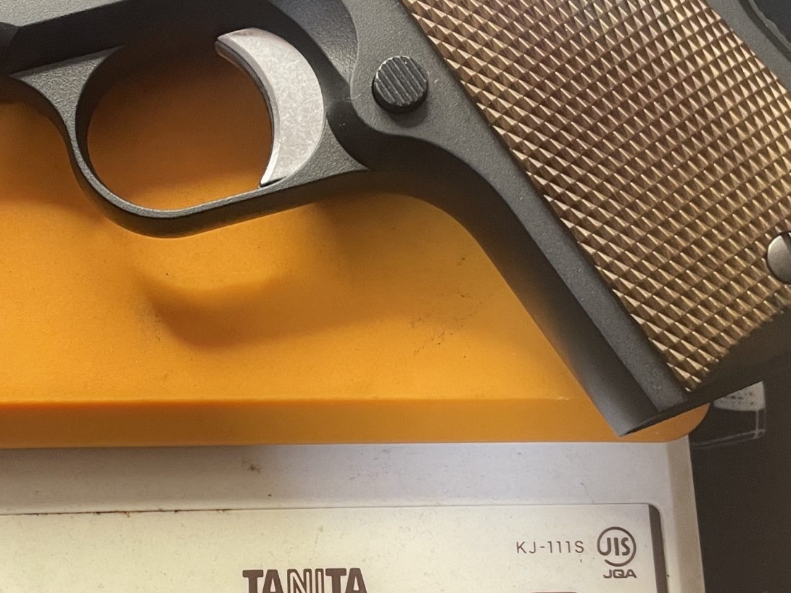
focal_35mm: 61
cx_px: 276
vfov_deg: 24.0
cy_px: 331
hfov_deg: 31.5
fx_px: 1394
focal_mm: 4.2
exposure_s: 1/50
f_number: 1.6
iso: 200
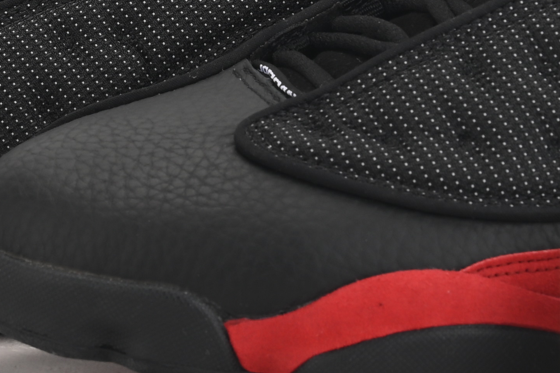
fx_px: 3235
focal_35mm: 208
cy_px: -26
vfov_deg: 6.6
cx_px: 286
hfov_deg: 9.9
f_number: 13
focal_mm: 50
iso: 100
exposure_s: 1/200
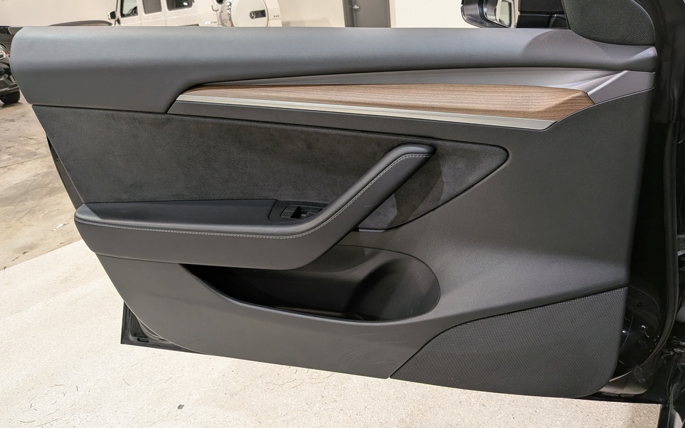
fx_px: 485
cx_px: 342
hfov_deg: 70.4
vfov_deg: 47.5
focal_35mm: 26
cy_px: 190
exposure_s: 1/120
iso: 156
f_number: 1.7
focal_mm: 4.53
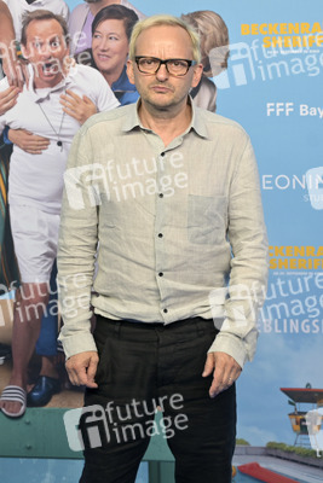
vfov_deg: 28.8
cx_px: 162
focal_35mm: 70
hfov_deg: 19.5
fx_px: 941
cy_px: 242
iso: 160
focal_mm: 70
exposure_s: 1/200
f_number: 4
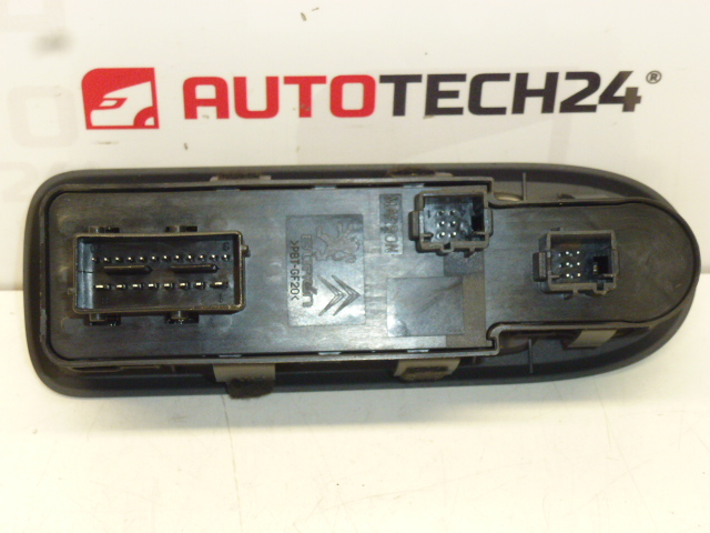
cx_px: 355
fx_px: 1333
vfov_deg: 22.6
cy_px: 266
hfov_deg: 29.8
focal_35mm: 65
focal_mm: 11.7
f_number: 4.6
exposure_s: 1/60
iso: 400
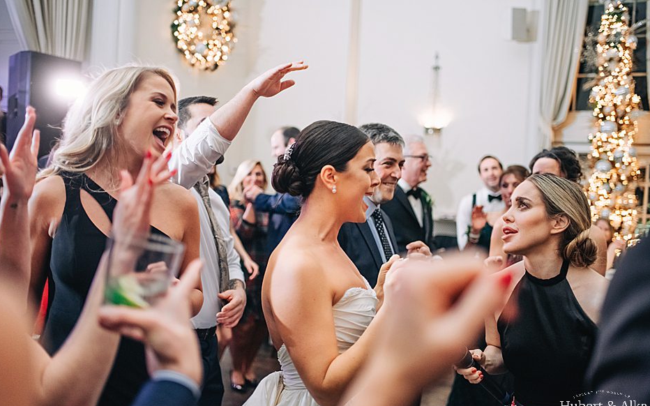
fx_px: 638
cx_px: 324
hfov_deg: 54.0
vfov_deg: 35.3
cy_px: 207
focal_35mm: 36
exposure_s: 1/100
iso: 640
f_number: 1.8
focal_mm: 35
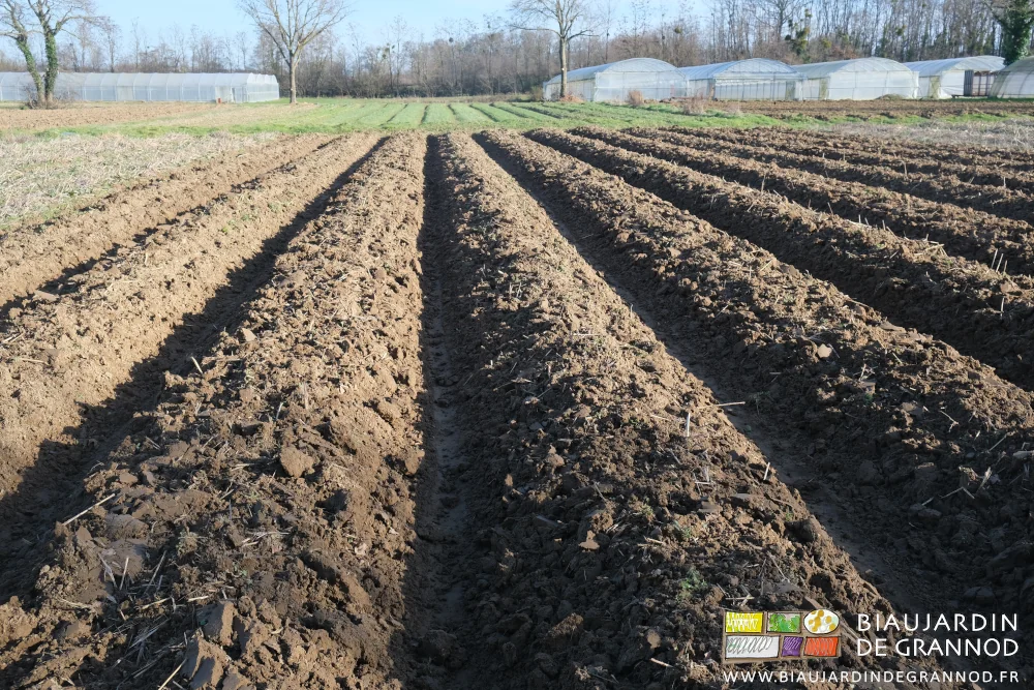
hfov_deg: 53.1
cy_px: 345
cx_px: 517
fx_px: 1034
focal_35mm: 36
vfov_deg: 36.9
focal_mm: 24.3
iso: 320
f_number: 6.4
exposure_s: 1/280
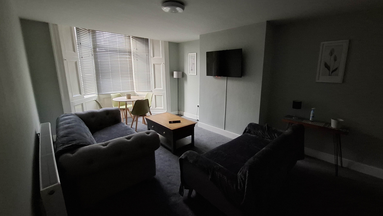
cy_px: 104
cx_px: 199
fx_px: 152
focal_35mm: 15
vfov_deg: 70.5
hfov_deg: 102.9
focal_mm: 1.74
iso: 320
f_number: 2.2
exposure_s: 1/25
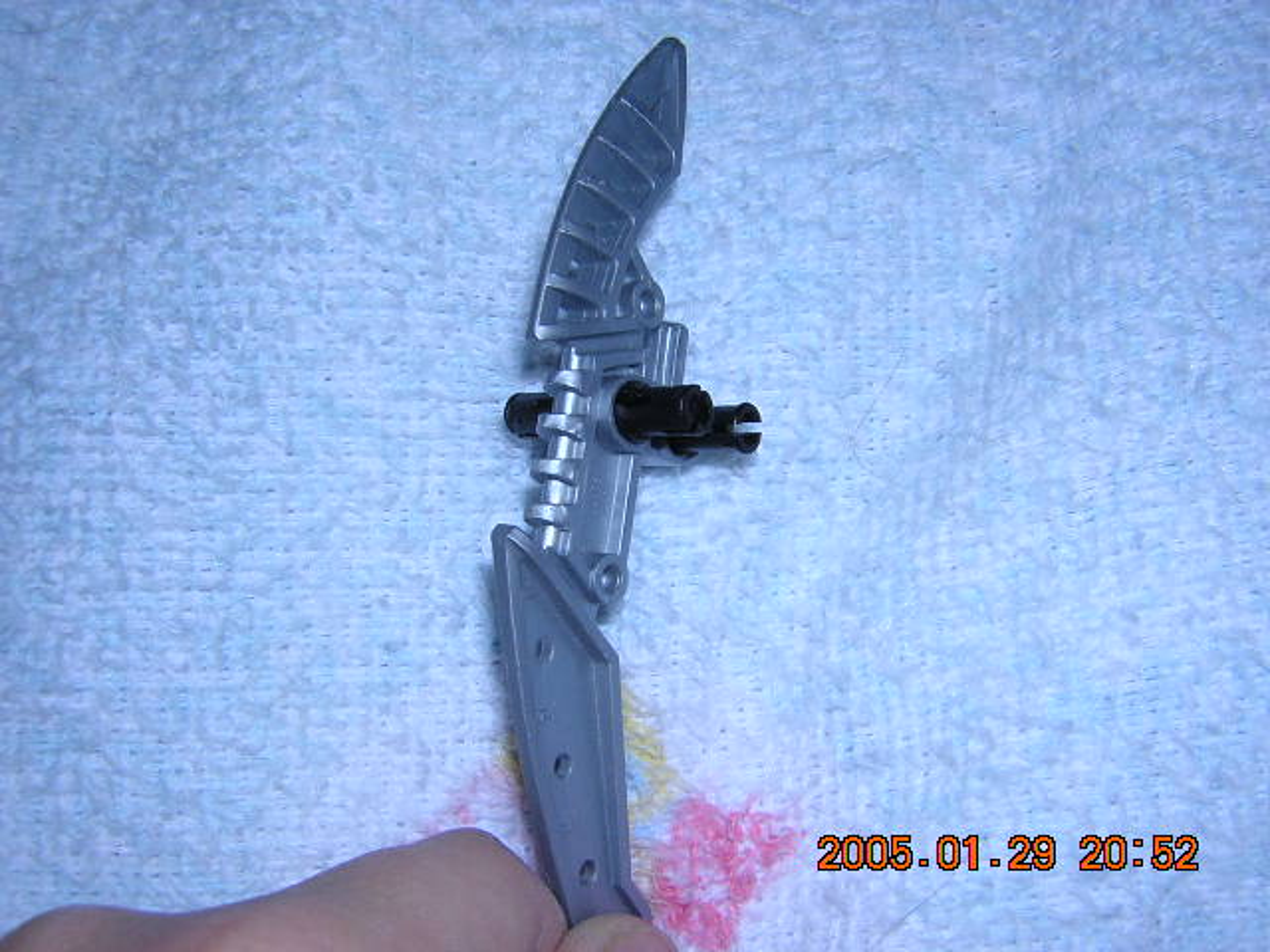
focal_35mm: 36
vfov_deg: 39.7
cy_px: 476
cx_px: 635
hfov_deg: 51.4
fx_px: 1321
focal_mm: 4.7
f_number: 5.2
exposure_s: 1/60.1
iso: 100
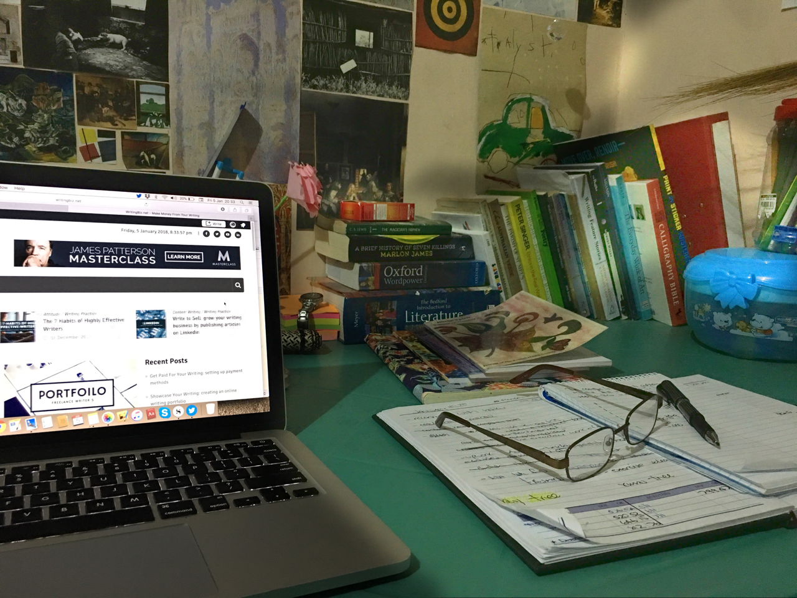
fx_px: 668
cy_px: 299
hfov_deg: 61.7
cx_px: 398
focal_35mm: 29
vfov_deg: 48.2
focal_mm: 4.15
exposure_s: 1/8
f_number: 2.2
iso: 100
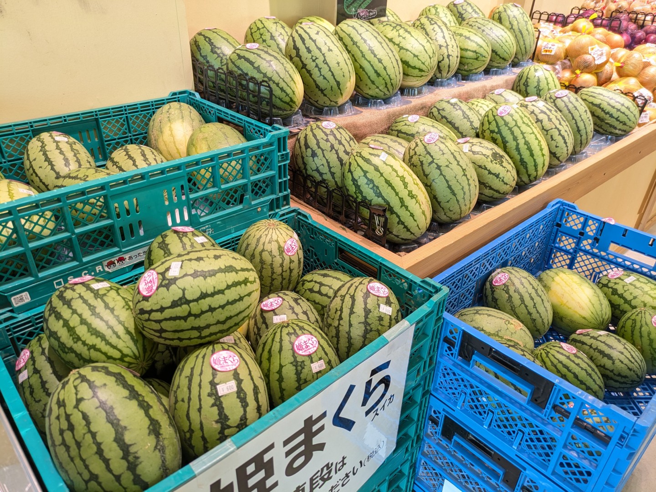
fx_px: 474
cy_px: 246
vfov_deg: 54.9
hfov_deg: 69.4
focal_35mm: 25
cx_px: 328
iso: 252
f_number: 1.89
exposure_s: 1/120
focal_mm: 5.43
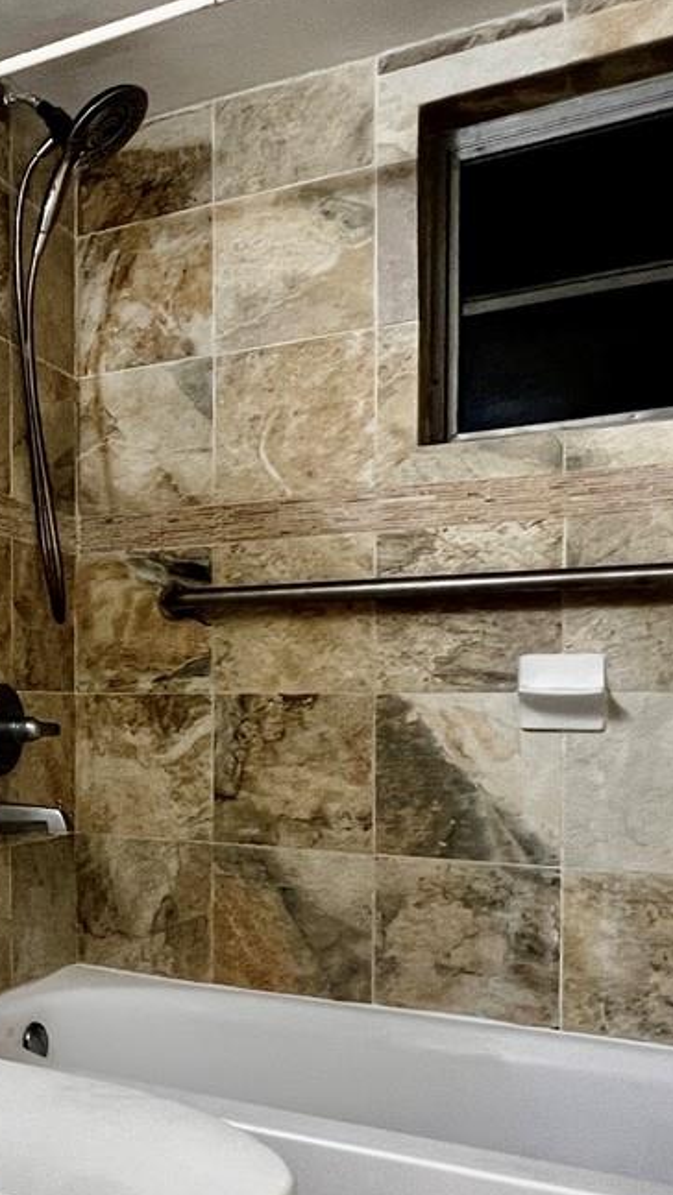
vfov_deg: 56.2
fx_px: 1110
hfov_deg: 28.9
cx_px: -146
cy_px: 713
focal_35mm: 35
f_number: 1.8
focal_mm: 1.57
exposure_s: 1/120
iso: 200
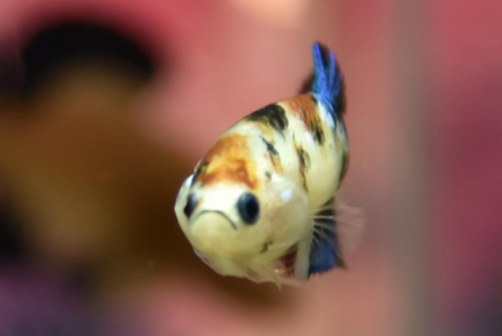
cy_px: 168
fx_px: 1674
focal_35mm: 120
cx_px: 251
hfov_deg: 17.1
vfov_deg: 11.4
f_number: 4
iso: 800
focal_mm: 120
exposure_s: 1/40
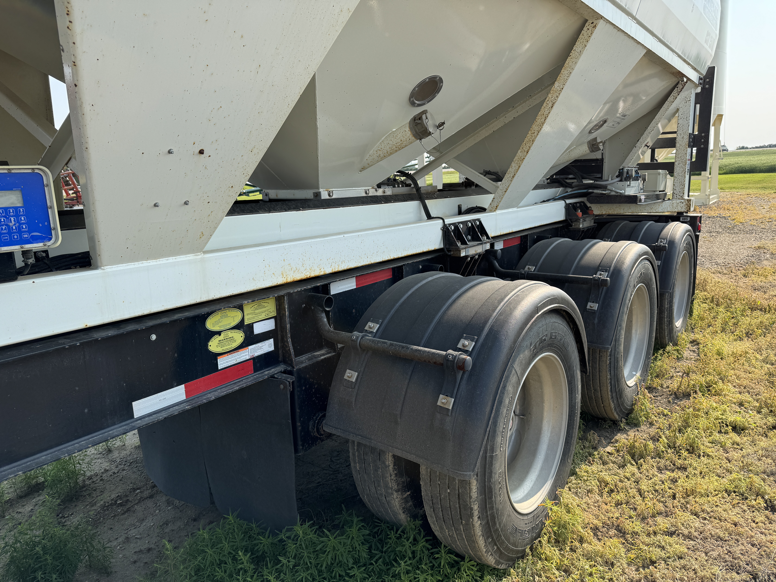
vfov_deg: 56.8
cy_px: 291
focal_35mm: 24
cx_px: 388
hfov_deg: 71.6
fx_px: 538
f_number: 1.78
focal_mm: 6.76
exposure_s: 1/1767
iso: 80
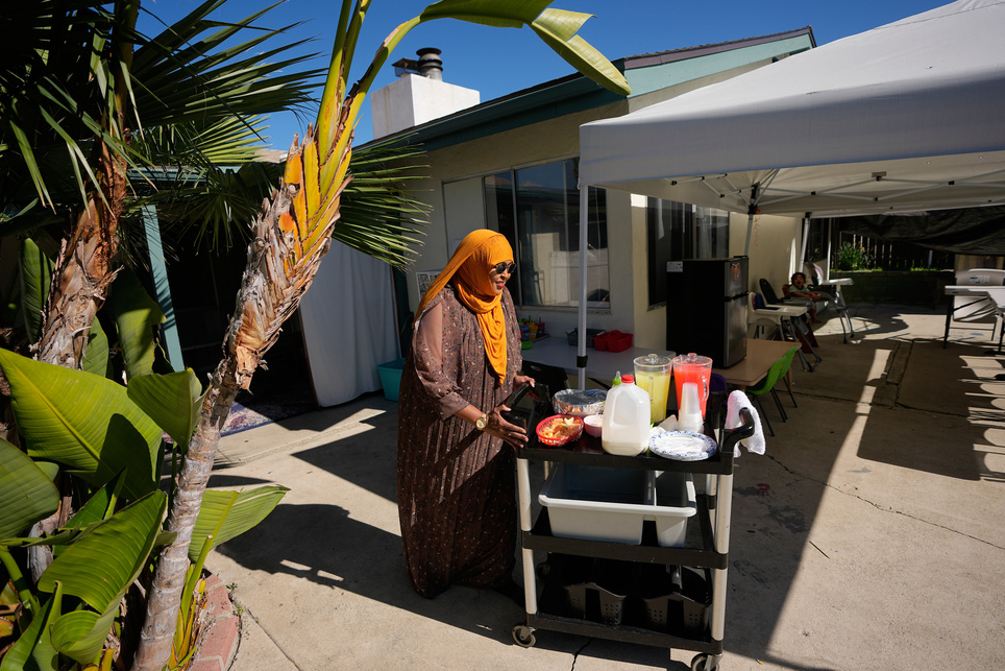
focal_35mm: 17
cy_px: 344
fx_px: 475
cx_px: 507
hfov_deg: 93.3
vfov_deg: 70.4
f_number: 2.8
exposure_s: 1/4000
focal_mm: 16
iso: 160
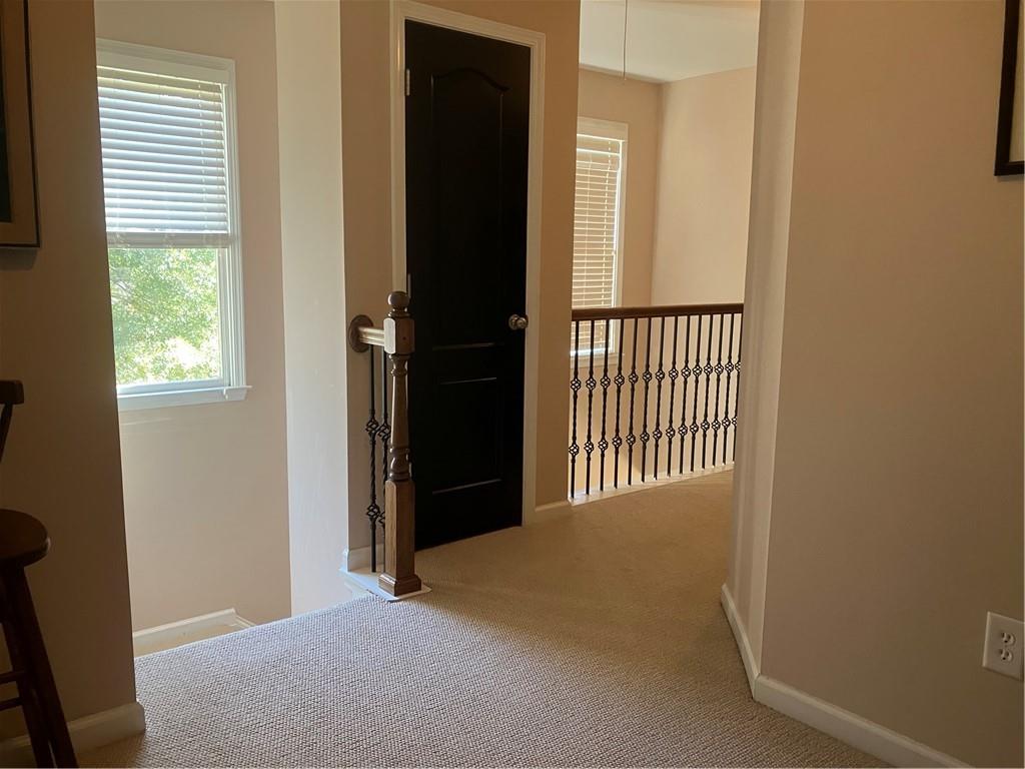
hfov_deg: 63.4
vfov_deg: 49.7
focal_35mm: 28
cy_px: 384
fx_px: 829
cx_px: 512
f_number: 1.8
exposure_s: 1/60
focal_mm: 3.99
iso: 200
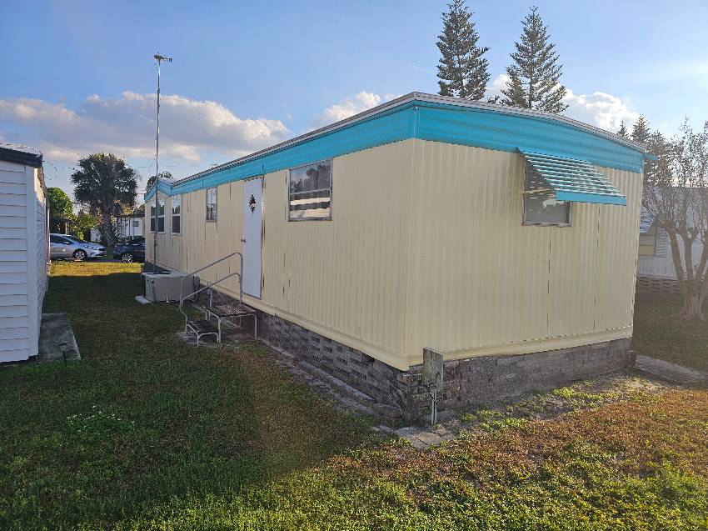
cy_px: 266
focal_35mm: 23
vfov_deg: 58.9
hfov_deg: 73.9
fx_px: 470
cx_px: 354
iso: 10
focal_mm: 6.3
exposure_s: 1/638
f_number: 1.7
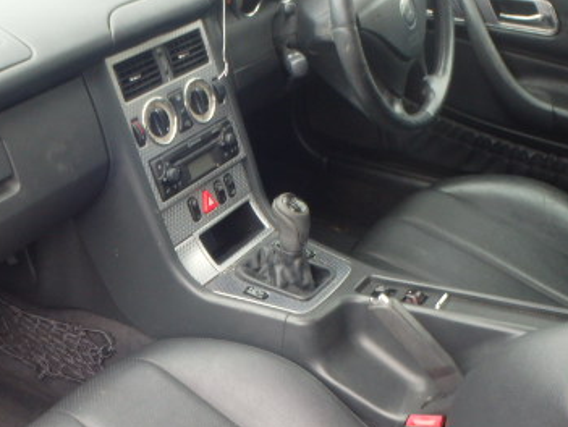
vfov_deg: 28.6
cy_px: 254
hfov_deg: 37.1
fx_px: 838
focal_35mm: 51
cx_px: 196
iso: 250
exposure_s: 1/60
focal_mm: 5
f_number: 3.9
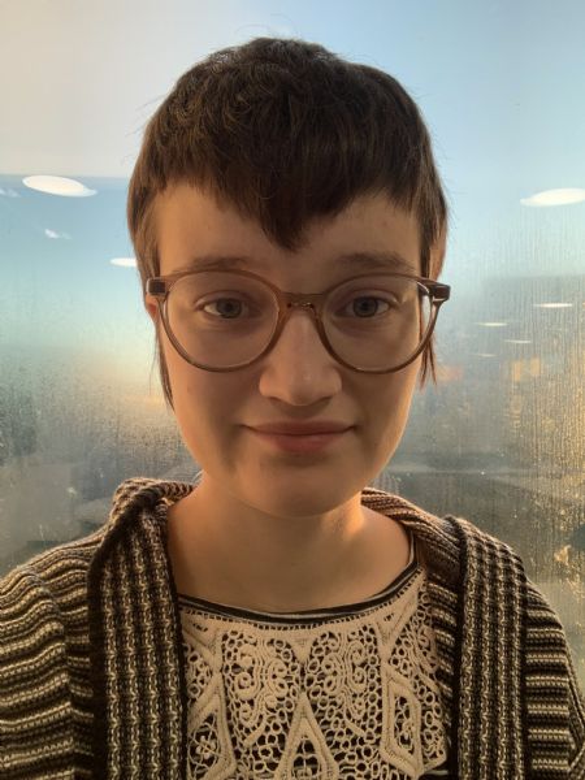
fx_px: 721
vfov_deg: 56.8
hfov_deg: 44.2
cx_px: 292
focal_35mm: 32
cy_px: 390
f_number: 2.2
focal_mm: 2.87
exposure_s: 1/121
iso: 40
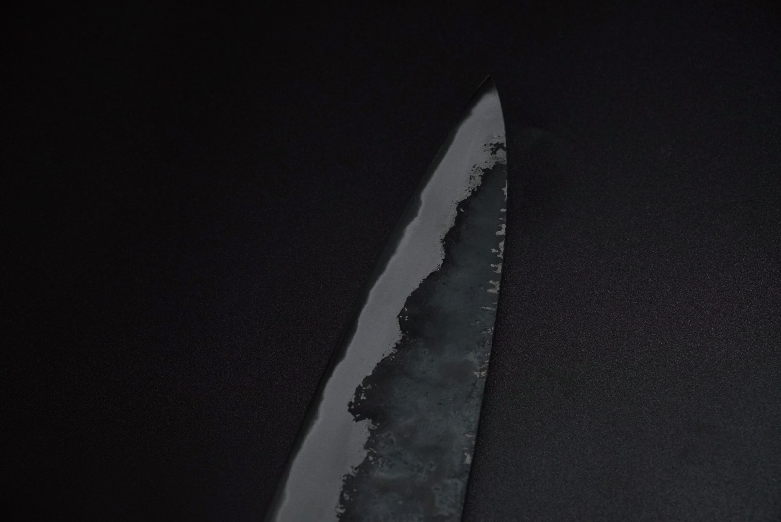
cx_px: 390
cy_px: 261
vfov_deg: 26.2
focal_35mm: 52
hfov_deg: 38.3
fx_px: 1123
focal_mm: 34.5
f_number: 6.3
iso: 2000
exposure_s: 1/160
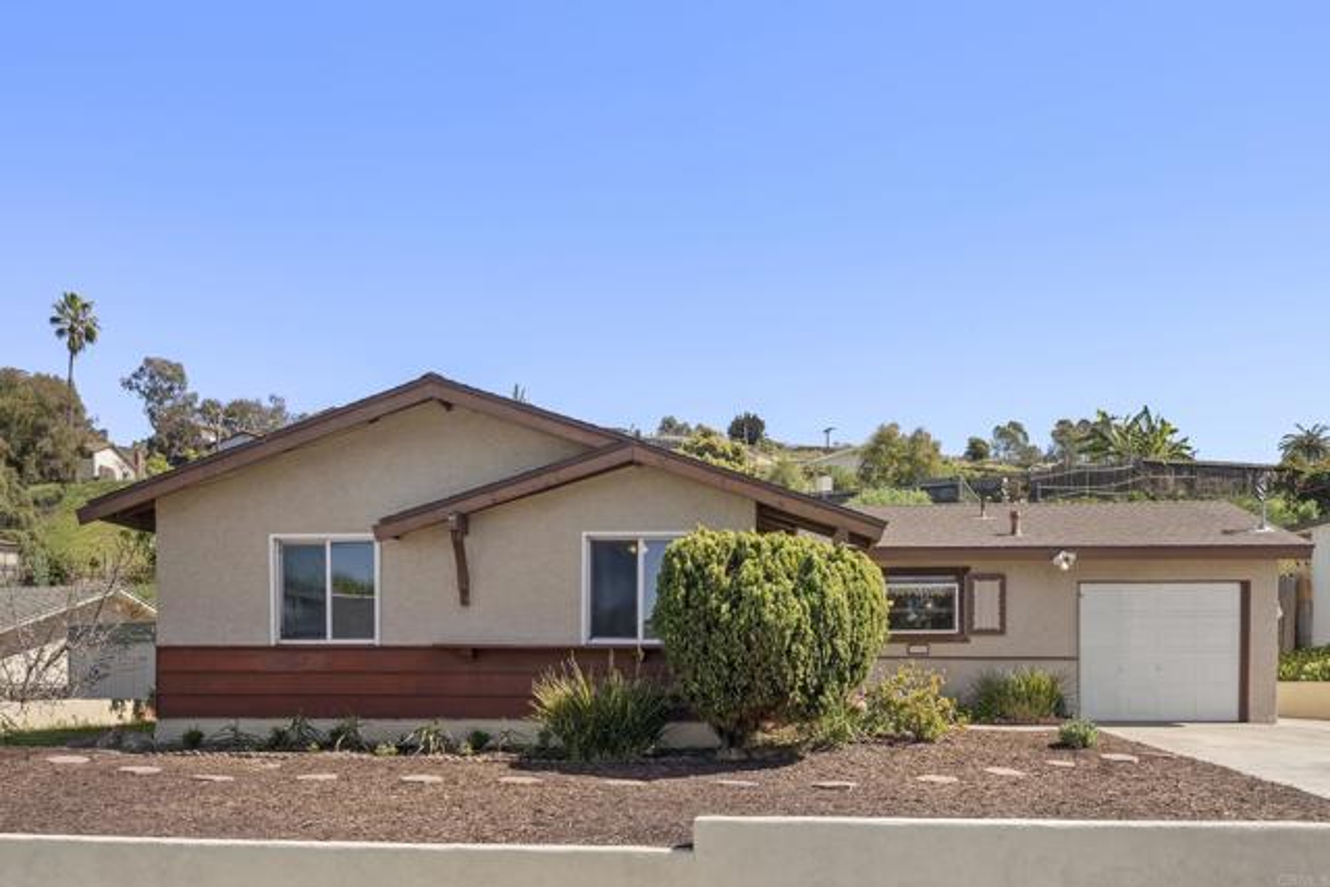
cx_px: 665
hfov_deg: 67.4
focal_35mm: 27
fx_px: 998
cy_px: 444
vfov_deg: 48.0
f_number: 8
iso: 500
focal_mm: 27
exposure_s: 1/125
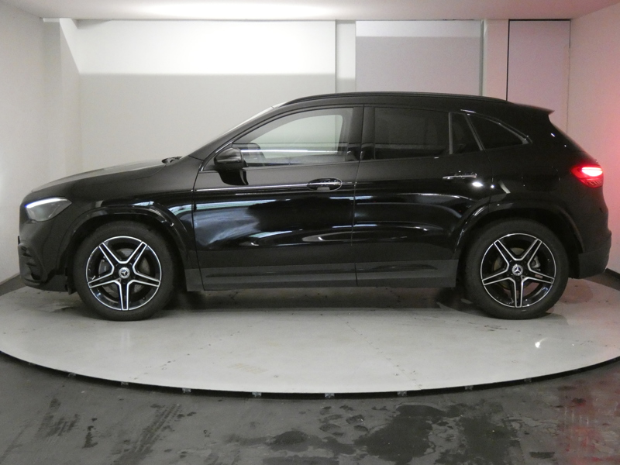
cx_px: 310
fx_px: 860
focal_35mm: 48
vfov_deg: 30.3
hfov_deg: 39.7
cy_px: 232
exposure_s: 1/80
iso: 1600
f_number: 3.8
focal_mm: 8.6
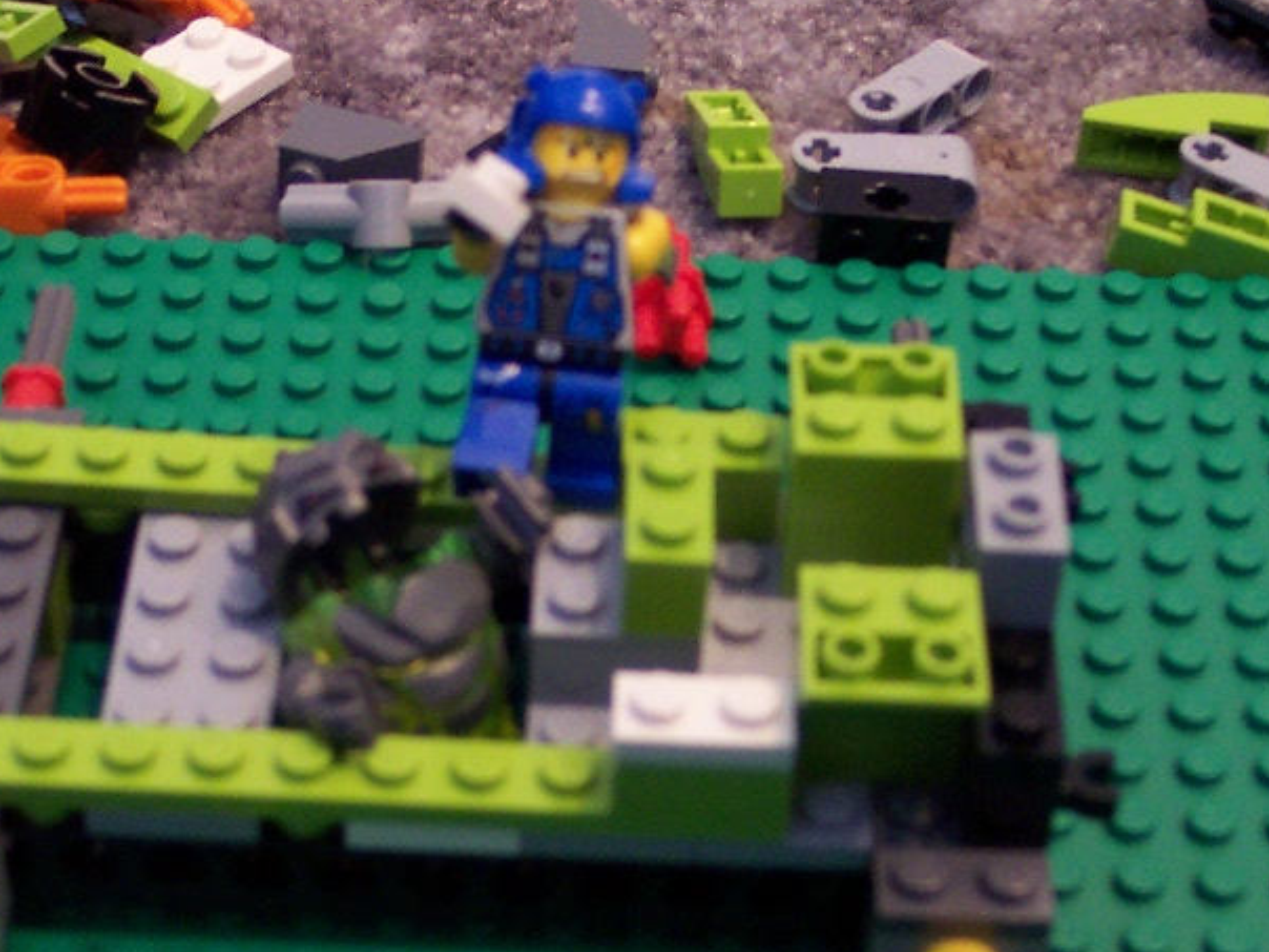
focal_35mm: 81
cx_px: 464
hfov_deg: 24.0
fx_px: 2969
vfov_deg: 18.1
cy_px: 750
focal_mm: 8
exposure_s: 1/8
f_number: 2.8
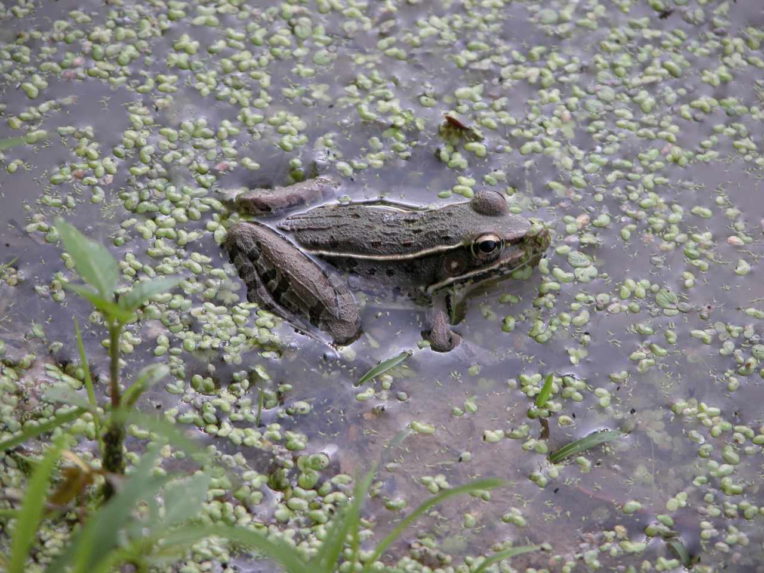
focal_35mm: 280
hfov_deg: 7.1
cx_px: 382
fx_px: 6180
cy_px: 286
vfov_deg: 5.3
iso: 100
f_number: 4.2
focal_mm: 71.2
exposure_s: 1/141
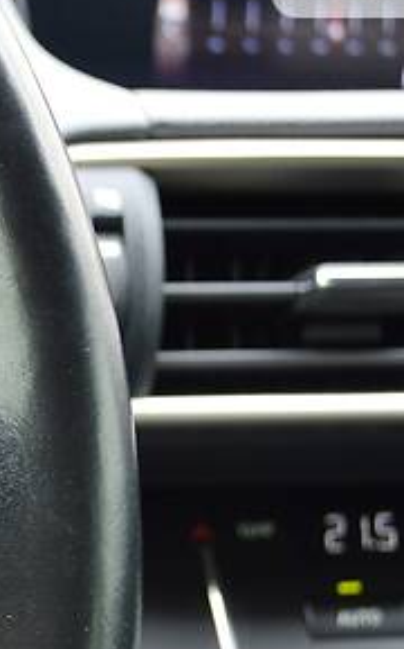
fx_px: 2243
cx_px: -269
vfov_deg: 16.4
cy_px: 492
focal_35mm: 127
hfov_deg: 9.9
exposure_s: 1/80
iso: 400
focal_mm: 30
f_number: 4.5
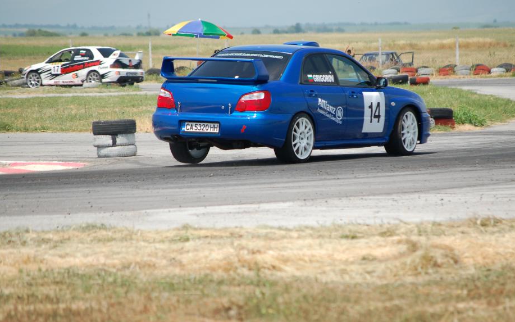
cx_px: 286
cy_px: 155
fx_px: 4309
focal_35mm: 307
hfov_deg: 6.8
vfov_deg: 4.3
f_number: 5.6
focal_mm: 180
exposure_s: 1/1000
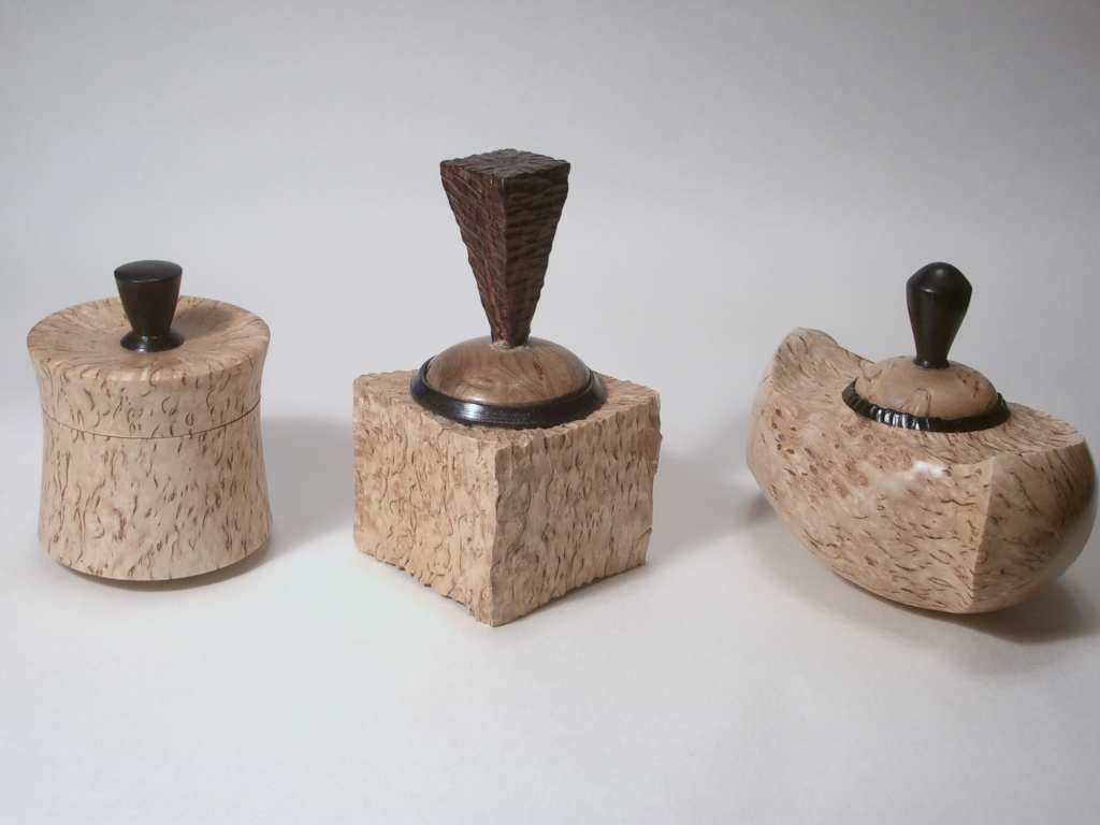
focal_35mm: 49
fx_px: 1557
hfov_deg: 38.9
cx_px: 550
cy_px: 412
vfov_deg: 29.7
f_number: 3.1
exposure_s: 1/8
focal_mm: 8.2
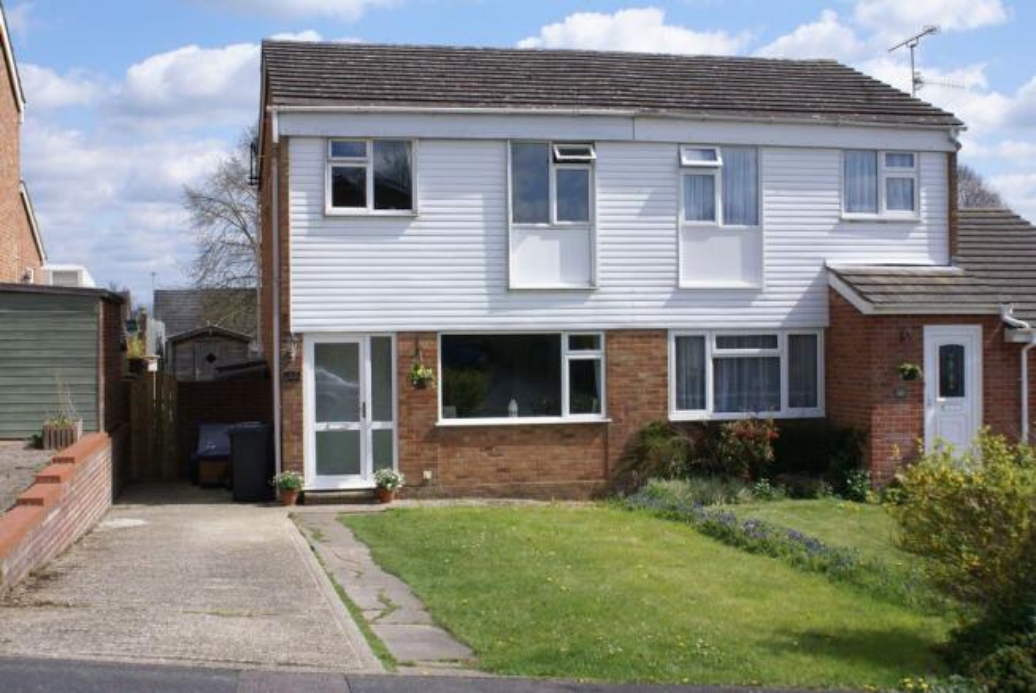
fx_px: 1296
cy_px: 346
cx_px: 518
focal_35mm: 45
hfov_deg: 43.6
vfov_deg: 29.9
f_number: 9
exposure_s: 1/320
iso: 100
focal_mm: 30
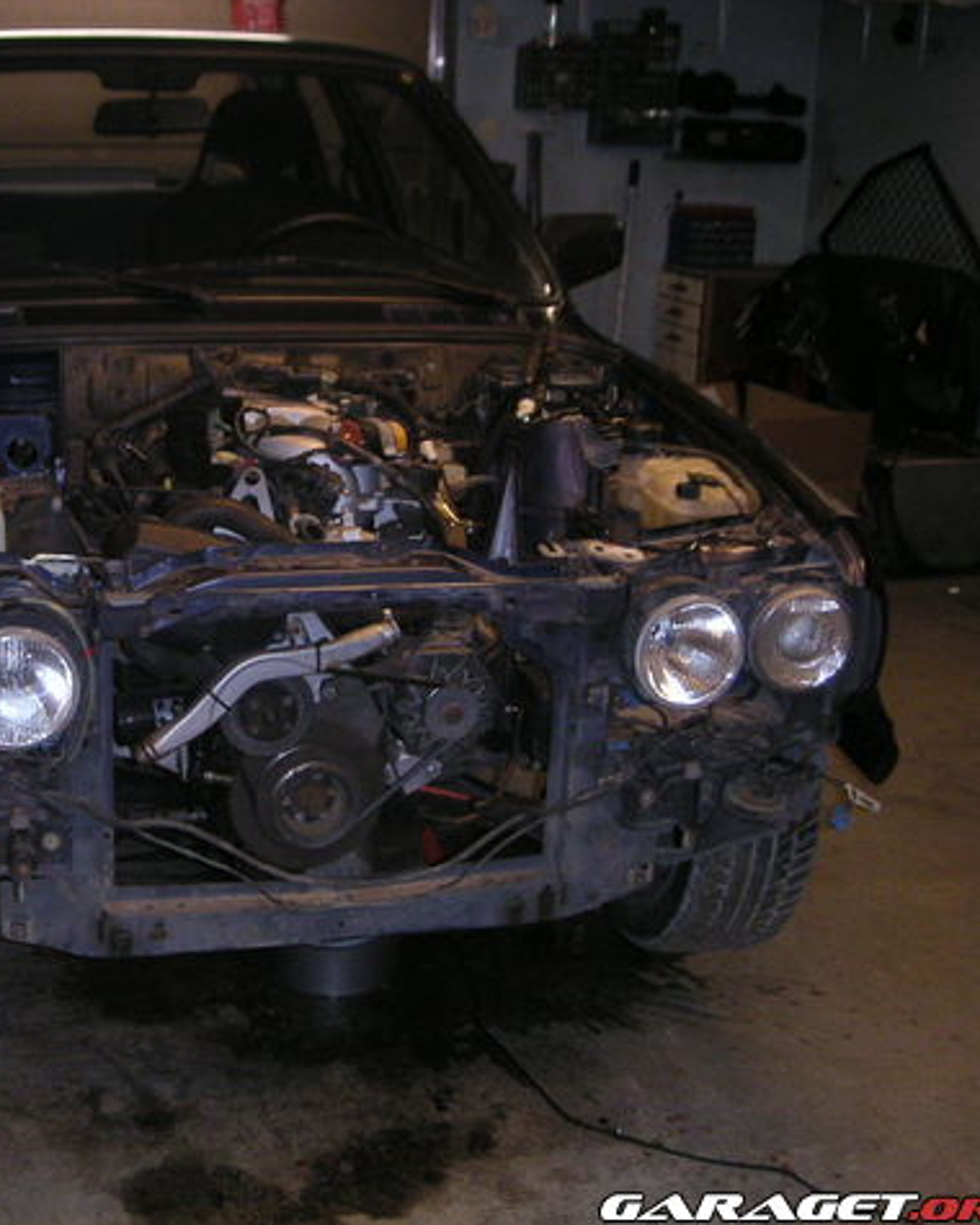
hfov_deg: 29.7
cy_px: 614
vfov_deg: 37.3
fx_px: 1813
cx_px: 217
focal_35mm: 50
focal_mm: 6
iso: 160
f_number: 2.8
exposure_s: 1/45
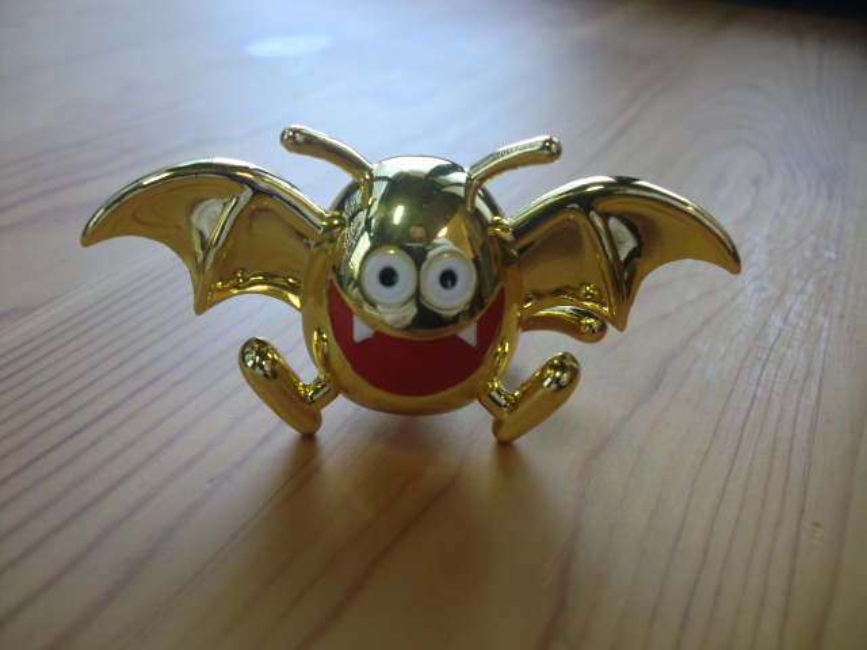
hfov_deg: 52.6
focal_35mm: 35
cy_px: 325
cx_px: 434
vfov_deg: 40.7
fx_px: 877
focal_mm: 6.3
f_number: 3.1
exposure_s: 1/60
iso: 125
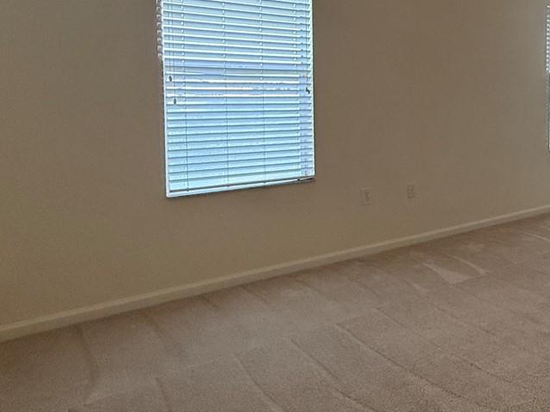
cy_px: 117
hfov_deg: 46.7
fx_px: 556
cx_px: 510
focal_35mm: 35
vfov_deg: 39.9
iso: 160
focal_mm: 2.22
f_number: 2.2
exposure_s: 1/120
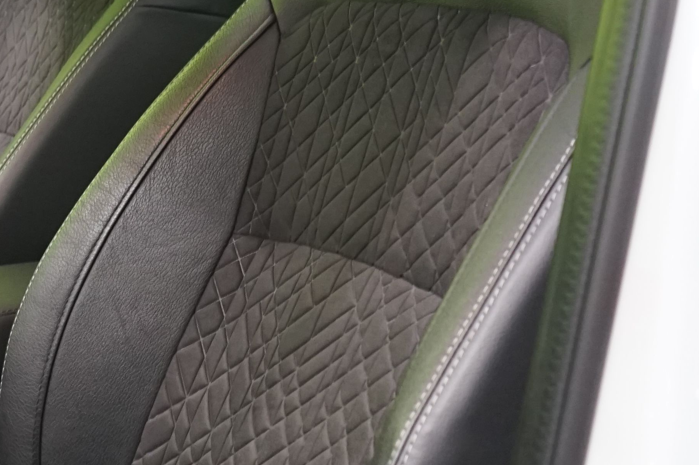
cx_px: -44
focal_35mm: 96
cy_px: 187
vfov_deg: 14.2
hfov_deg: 20.4
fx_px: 1864
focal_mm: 29
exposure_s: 1/25
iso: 2000
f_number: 5
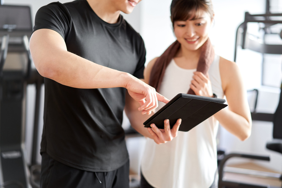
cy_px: 94
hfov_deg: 36.2
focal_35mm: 55
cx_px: 141
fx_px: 431
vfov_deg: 24.6
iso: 640
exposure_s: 1/100
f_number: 1.8
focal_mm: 55
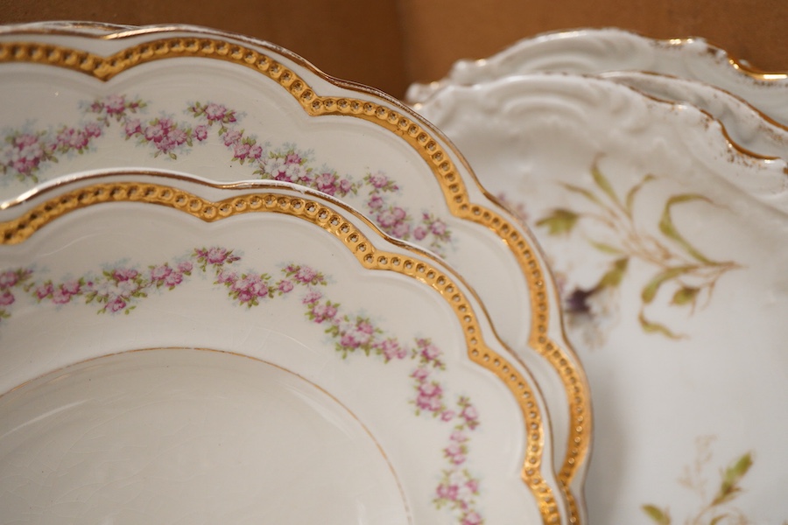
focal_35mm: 45
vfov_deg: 29.9
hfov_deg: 43.6
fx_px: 985
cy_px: 262
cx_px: 394
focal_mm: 30
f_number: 3.5
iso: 1250
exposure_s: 1/125
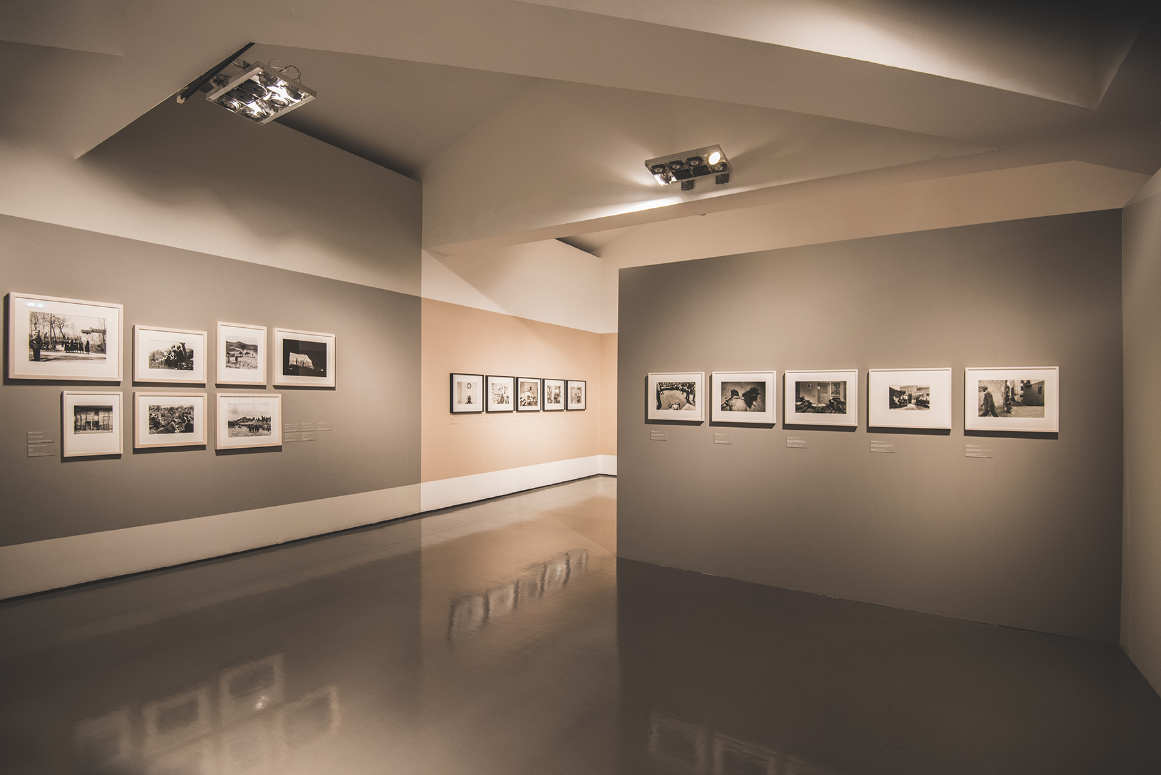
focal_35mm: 16
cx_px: 580
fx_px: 516
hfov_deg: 96.7
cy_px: 388
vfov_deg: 73.8
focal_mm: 16
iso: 560
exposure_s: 1/15
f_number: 4
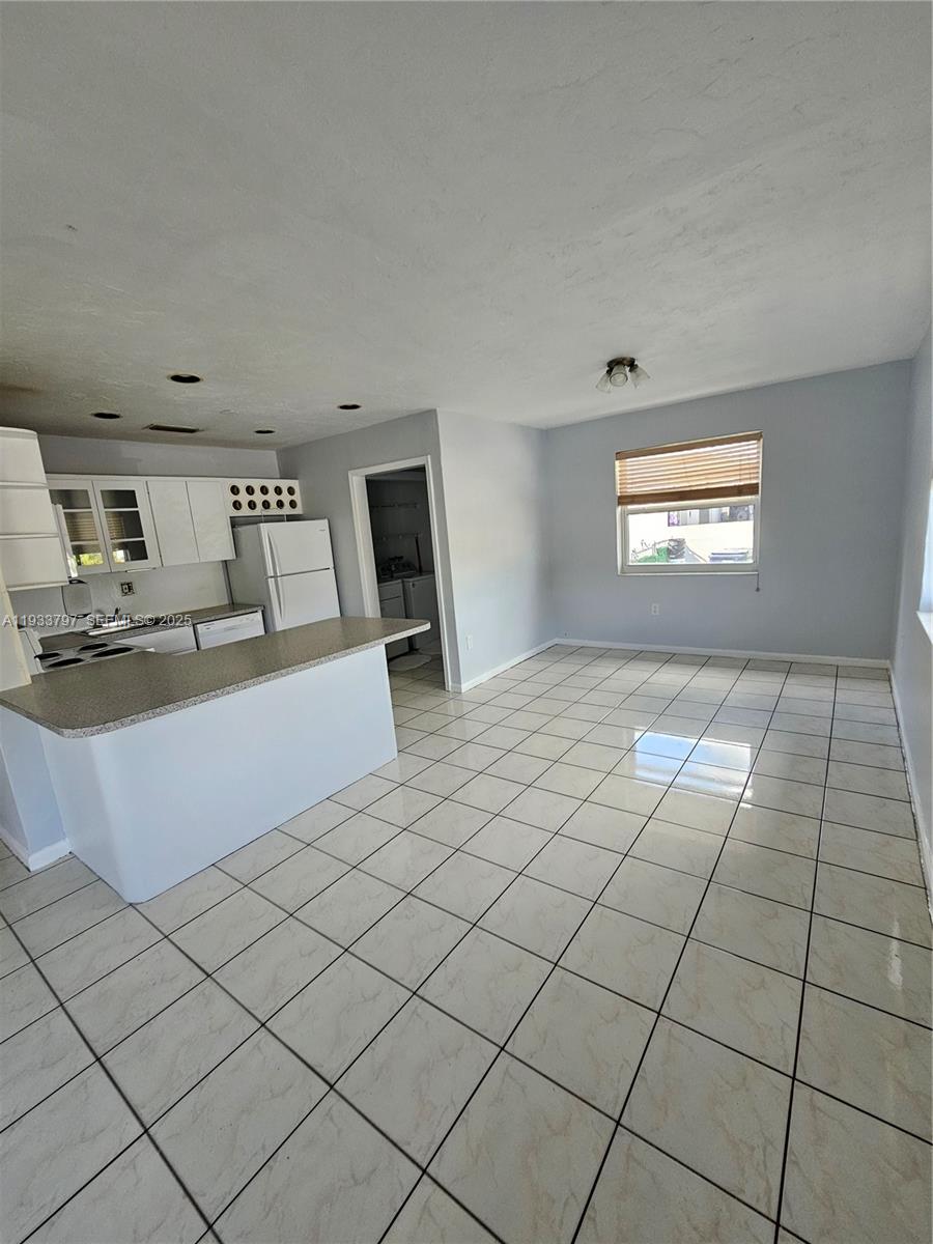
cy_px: 622
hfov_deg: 89.9
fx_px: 467
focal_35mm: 13
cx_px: 466
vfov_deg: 106.2
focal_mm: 2.2
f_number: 2.2
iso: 80
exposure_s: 1/60
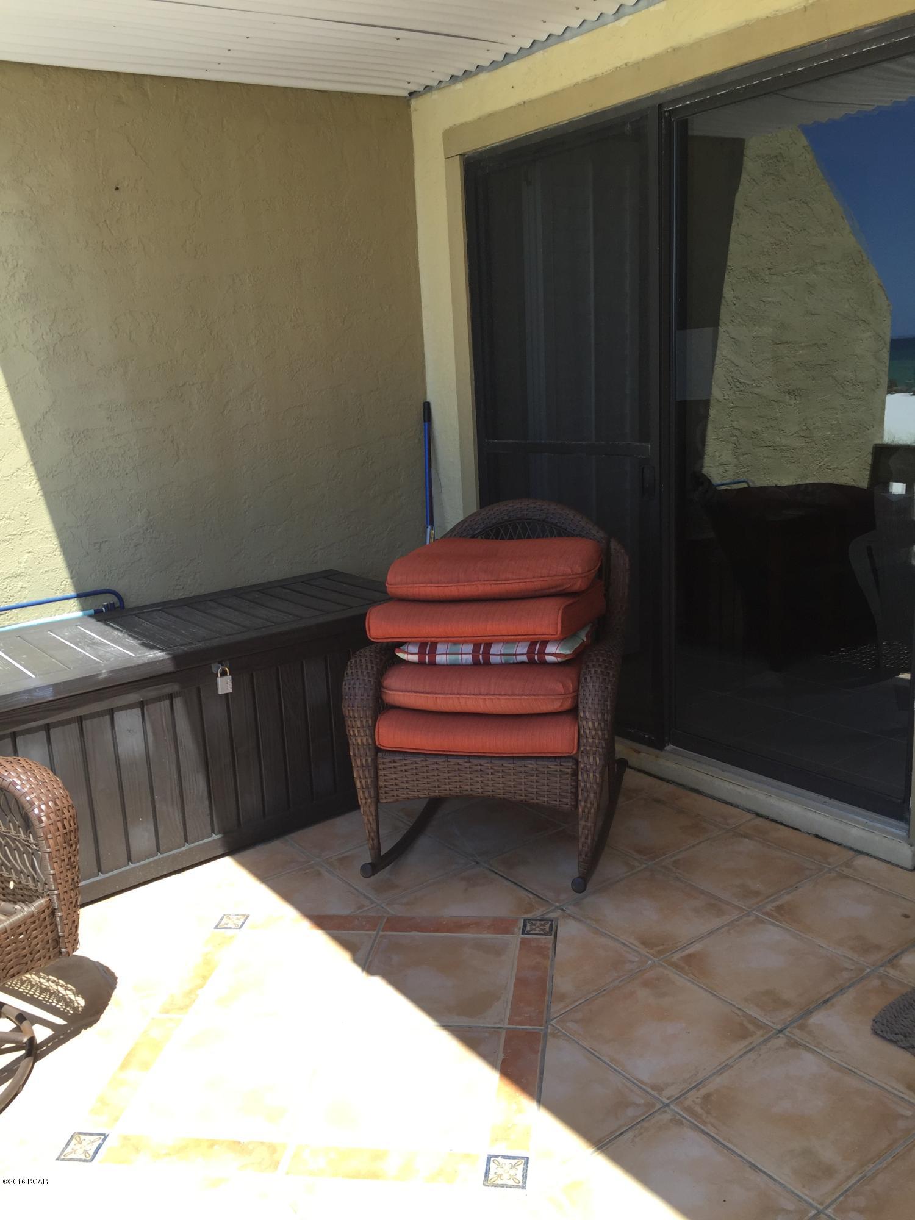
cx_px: 458
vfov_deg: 61.7
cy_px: 610
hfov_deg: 48.2
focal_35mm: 29
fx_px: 1022
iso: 32
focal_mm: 4.15
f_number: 2.2
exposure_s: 1/706
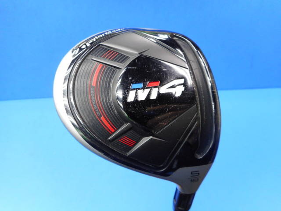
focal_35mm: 25
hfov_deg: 69.4
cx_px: 140
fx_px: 203
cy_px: 106
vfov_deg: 54.9
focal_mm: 4.5
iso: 200
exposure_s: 1/30
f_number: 3.7
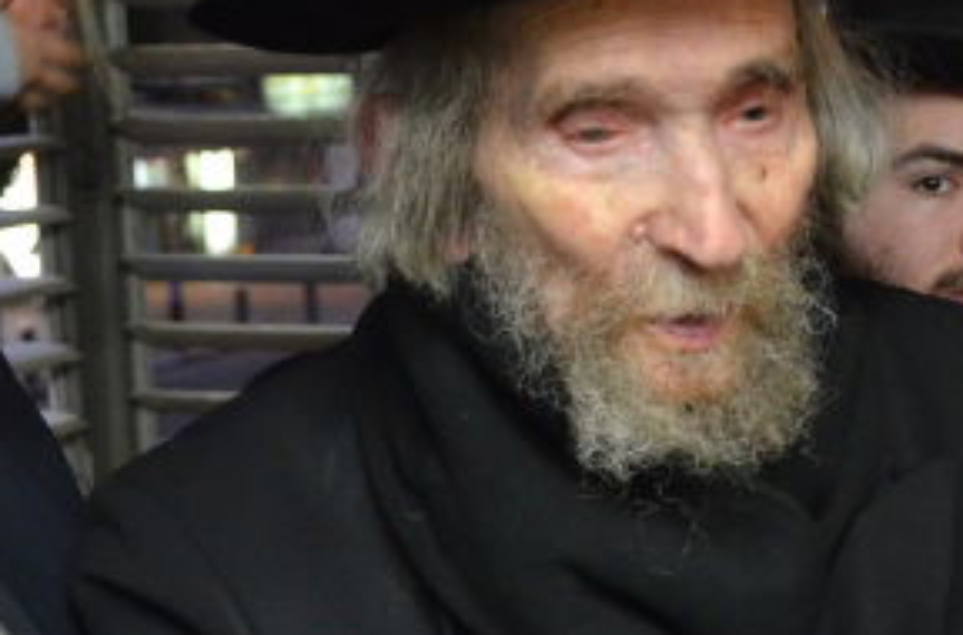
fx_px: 2420
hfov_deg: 21.4
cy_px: 211
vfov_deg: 14.9
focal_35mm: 91
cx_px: 1057
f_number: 3.2
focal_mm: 17
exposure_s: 1/125
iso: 2500
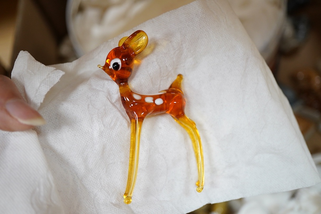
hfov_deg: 43.6
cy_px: 107
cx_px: 160
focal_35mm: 45
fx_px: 401
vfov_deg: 29.9
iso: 1250
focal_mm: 30
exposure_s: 1/125
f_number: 3.5
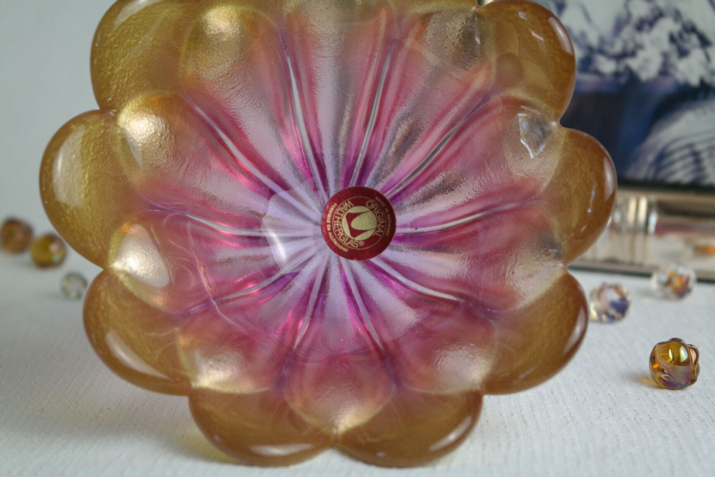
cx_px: 358
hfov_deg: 26.3
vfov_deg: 17.7
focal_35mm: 77
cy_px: 238
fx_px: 1529
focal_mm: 50
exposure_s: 1/80
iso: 400
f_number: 5.6
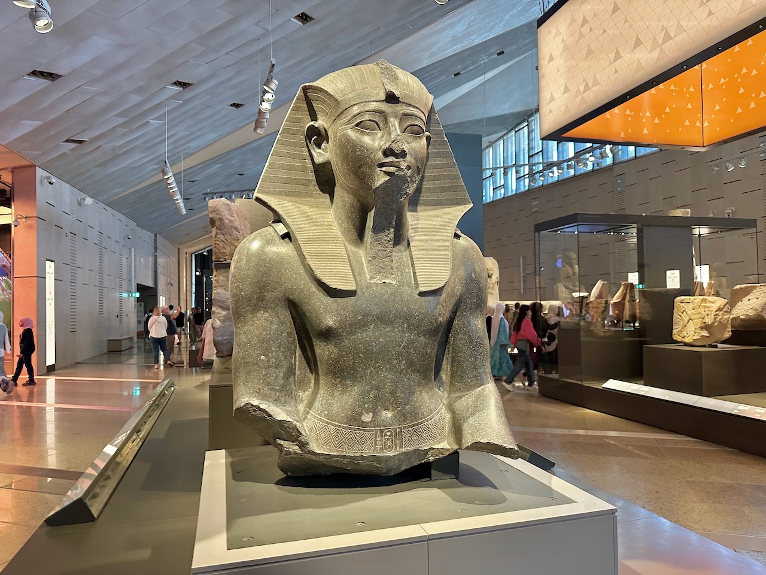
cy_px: 288
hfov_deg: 71.6
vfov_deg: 56.8
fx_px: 531
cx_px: 383
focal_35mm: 24
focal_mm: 6.86
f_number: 1.78
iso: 400
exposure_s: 1/58
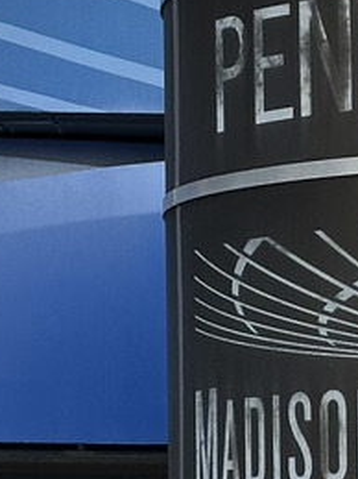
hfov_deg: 5.8
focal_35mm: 253
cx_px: 651
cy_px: 410
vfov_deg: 7.8
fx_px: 3492
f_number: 1.78
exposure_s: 1/228
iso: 50
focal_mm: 6.86
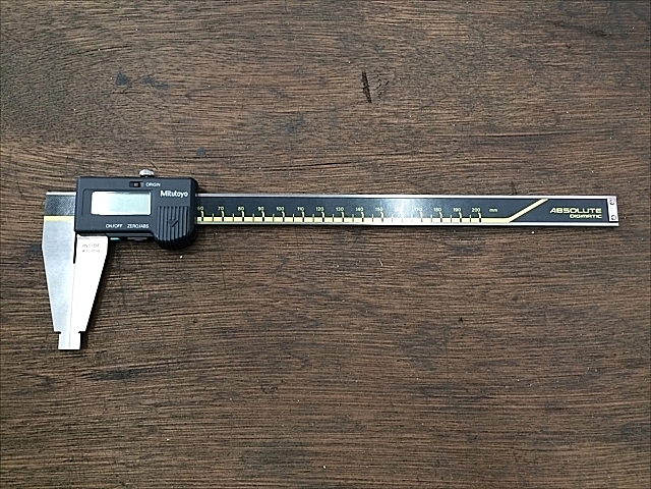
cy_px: 244
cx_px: 326
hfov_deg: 61.7
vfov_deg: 48.2
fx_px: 545
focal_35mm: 29
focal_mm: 4.15
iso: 100
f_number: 2.2
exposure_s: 1/30
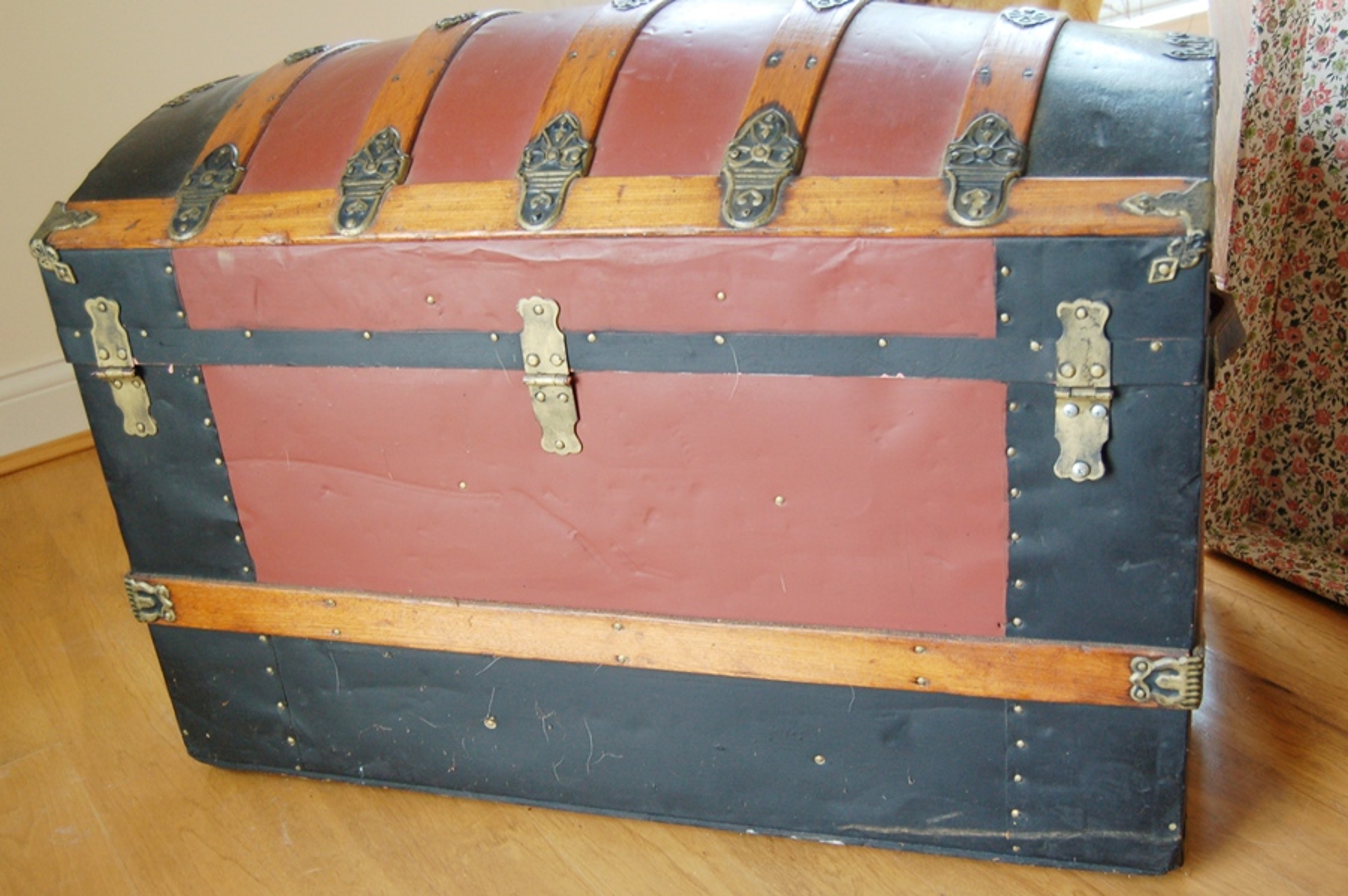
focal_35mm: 36
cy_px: 448
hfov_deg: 53.2
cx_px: 674
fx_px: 1347
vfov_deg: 36.8
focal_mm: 24
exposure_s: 1/30
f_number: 4
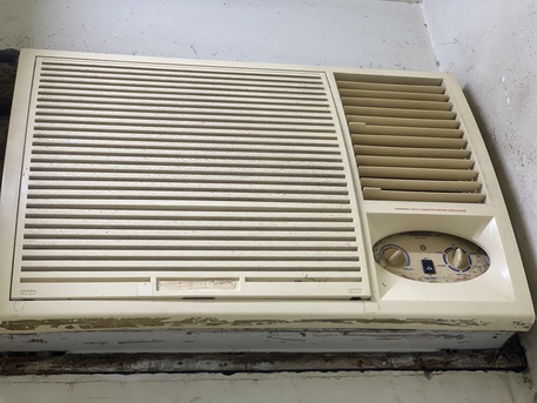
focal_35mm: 52
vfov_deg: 28.0
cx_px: 268
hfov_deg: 36.8
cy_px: 202
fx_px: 807
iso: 250
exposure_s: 1/100
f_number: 2
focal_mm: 6
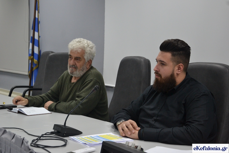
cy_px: 76
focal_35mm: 63
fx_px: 401
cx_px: 114
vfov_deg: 21.6
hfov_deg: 31.9
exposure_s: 1/60
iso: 1600
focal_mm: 42
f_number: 4.8
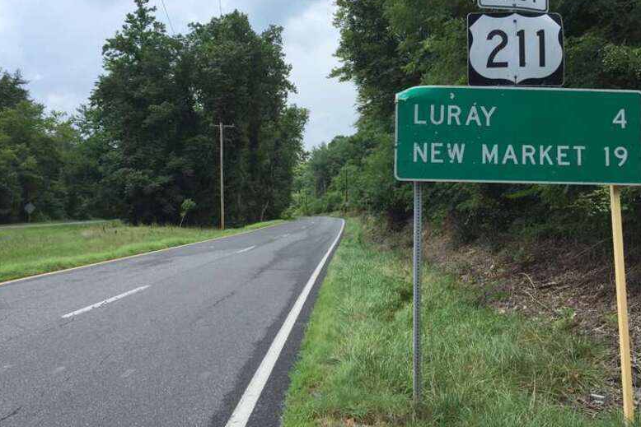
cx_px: 327
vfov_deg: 42.3
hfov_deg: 60.3
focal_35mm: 31
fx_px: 552
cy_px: 187
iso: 32
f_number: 2.2
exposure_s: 1/1199
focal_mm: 4.15
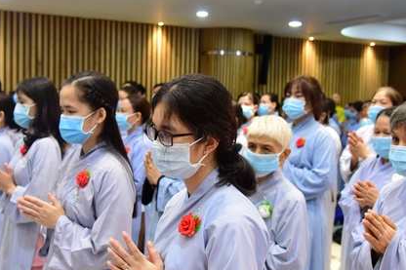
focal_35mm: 50
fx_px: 564
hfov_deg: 39.5
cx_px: 178
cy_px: 146
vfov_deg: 27.0
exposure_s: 1/60
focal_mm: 32
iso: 1600
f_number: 4
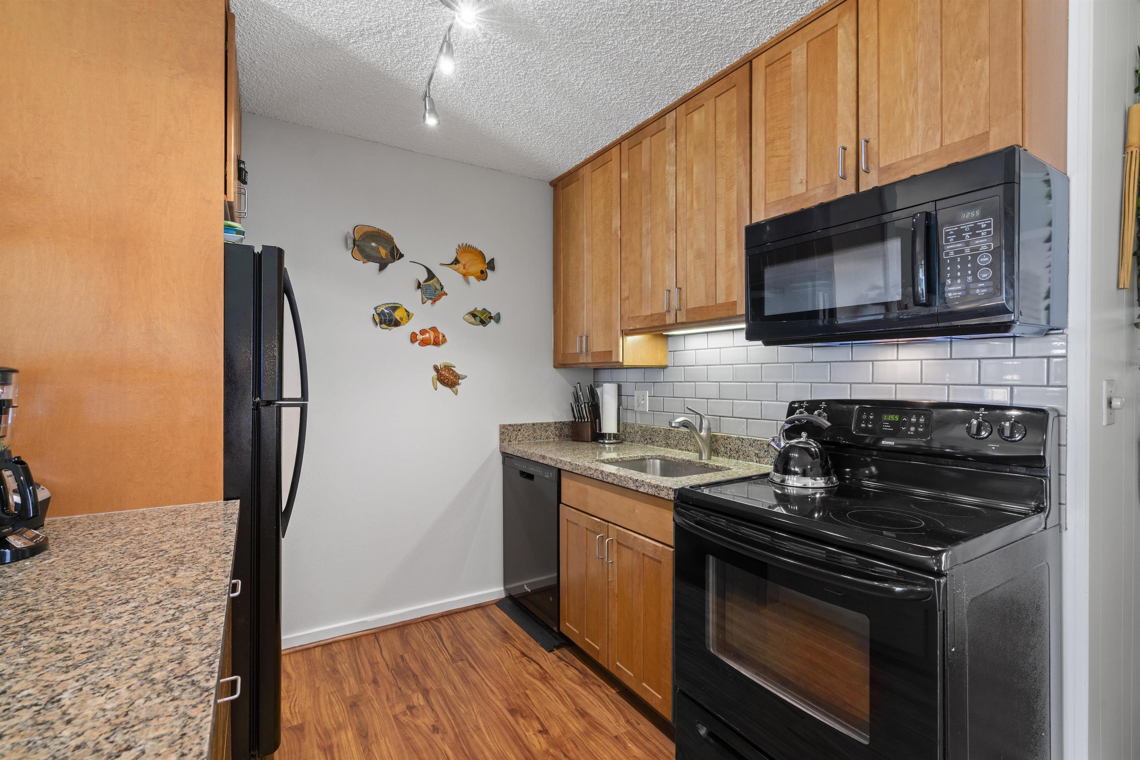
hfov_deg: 96.7
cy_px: 380
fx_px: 507
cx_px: 570
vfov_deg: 73.7
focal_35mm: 16
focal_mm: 16
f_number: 8
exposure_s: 1.6
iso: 100
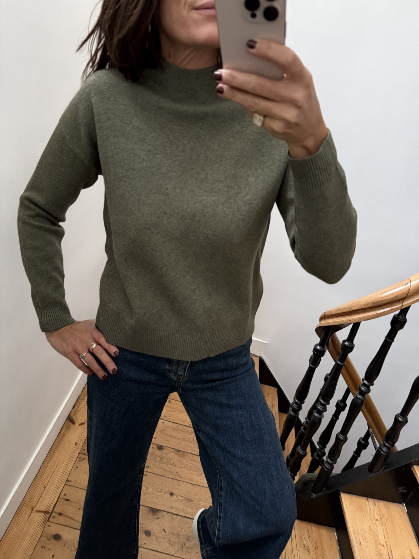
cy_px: 280
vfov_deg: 71.6
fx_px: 387
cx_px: 210
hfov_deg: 56.8
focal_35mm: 24
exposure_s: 1/42
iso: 800
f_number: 1.78
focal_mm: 6.76
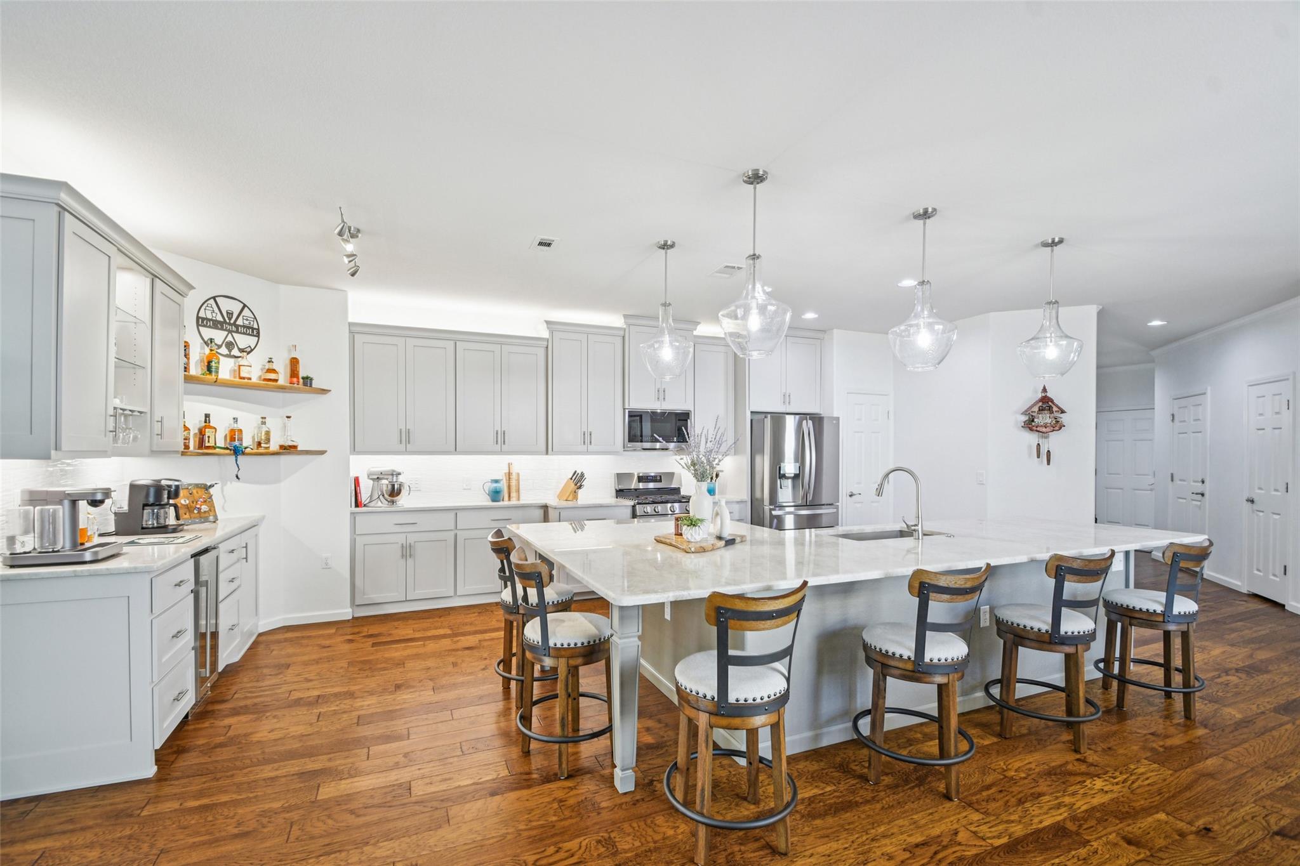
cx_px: 650
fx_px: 542
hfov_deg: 100.4
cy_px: 433
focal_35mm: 15
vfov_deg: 77.3
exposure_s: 1/10
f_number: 8
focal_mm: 10
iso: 400
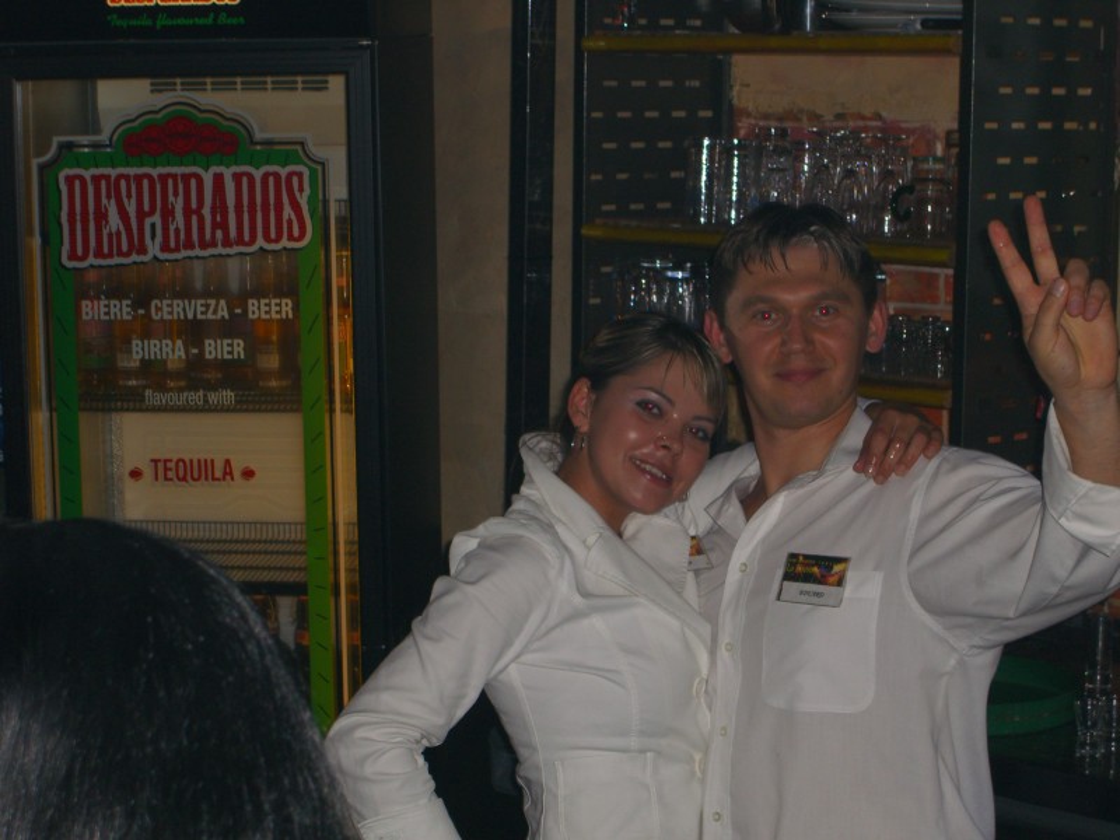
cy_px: 420
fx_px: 3074
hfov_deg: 20.7
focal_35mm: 95
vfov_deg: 15.6
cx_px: 560
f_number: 4.8
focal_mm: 19.7
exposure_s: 1/60
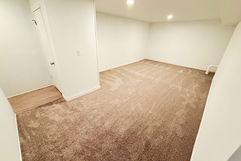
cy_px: 81
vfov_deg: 77.3
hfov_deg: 100.4
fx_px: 100
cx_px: 121
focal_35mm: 15
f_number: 2.2
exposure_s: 1/60
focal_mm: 2.22
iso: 640
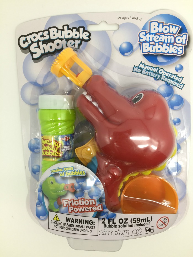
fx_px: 216
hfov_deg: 48.2
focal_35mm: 29
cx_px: 96
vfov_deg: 61.7
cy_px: 128
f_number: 2.2
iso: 32
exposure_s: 1/33
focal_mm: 4.15
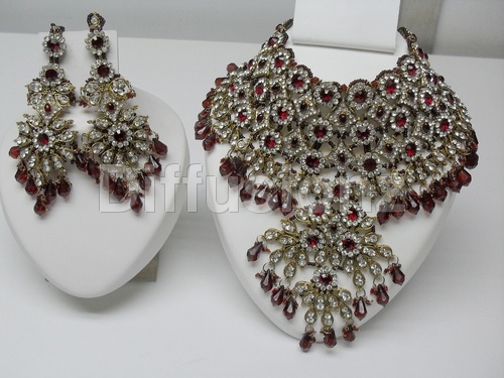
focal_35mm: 38
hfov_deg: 49.0
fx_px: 553
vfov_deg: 37.7
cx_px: 252
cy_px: 189
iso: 100
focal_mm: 6.3
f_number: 2.8
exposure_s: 1/45
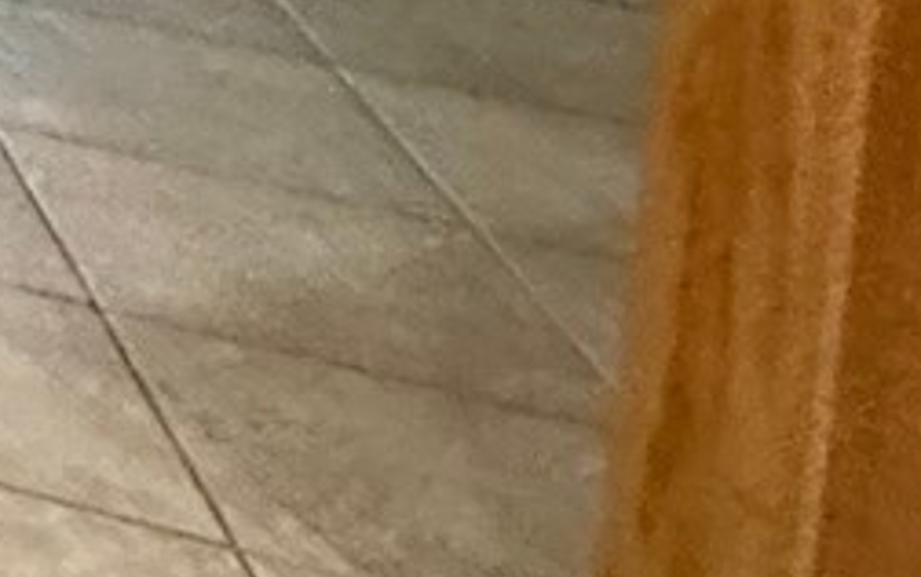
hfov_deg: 9.6
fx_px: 2839
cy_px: -1154
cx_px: -2306
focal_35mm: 113
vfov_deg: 9.3
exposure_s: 1/60
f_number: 2.2
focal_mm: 2.22
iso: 320
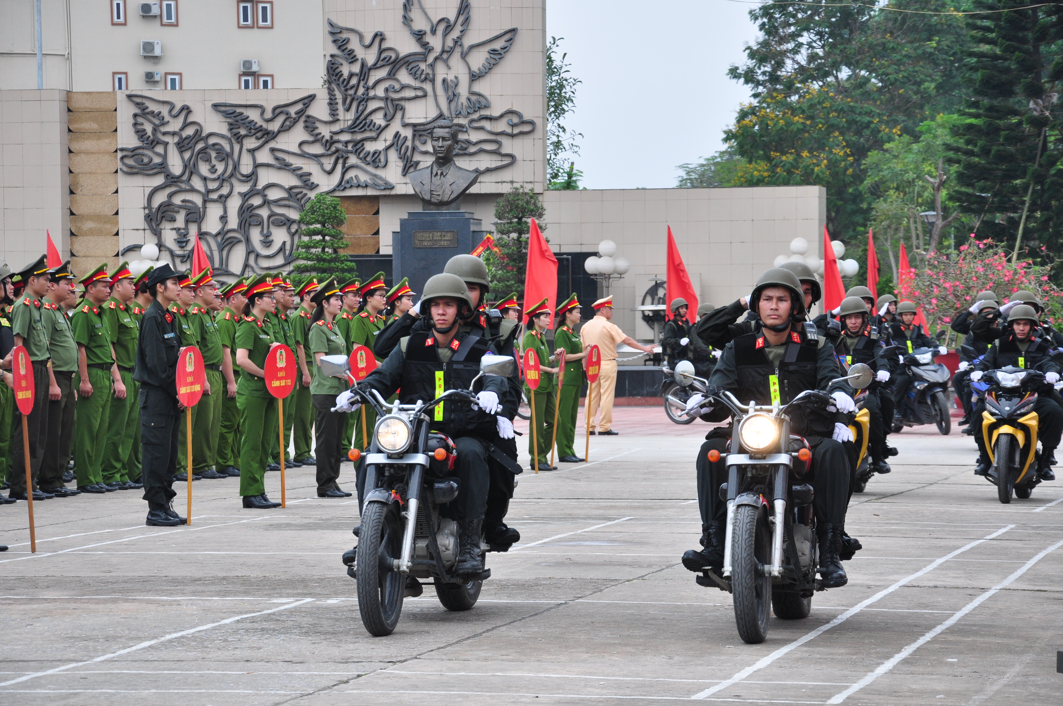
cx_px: 532
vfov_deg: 10.1
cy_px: 353
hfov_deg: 15.2
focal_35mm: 135
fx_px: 3981
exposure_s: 1/500
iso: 500
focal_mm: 90
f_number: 6.3
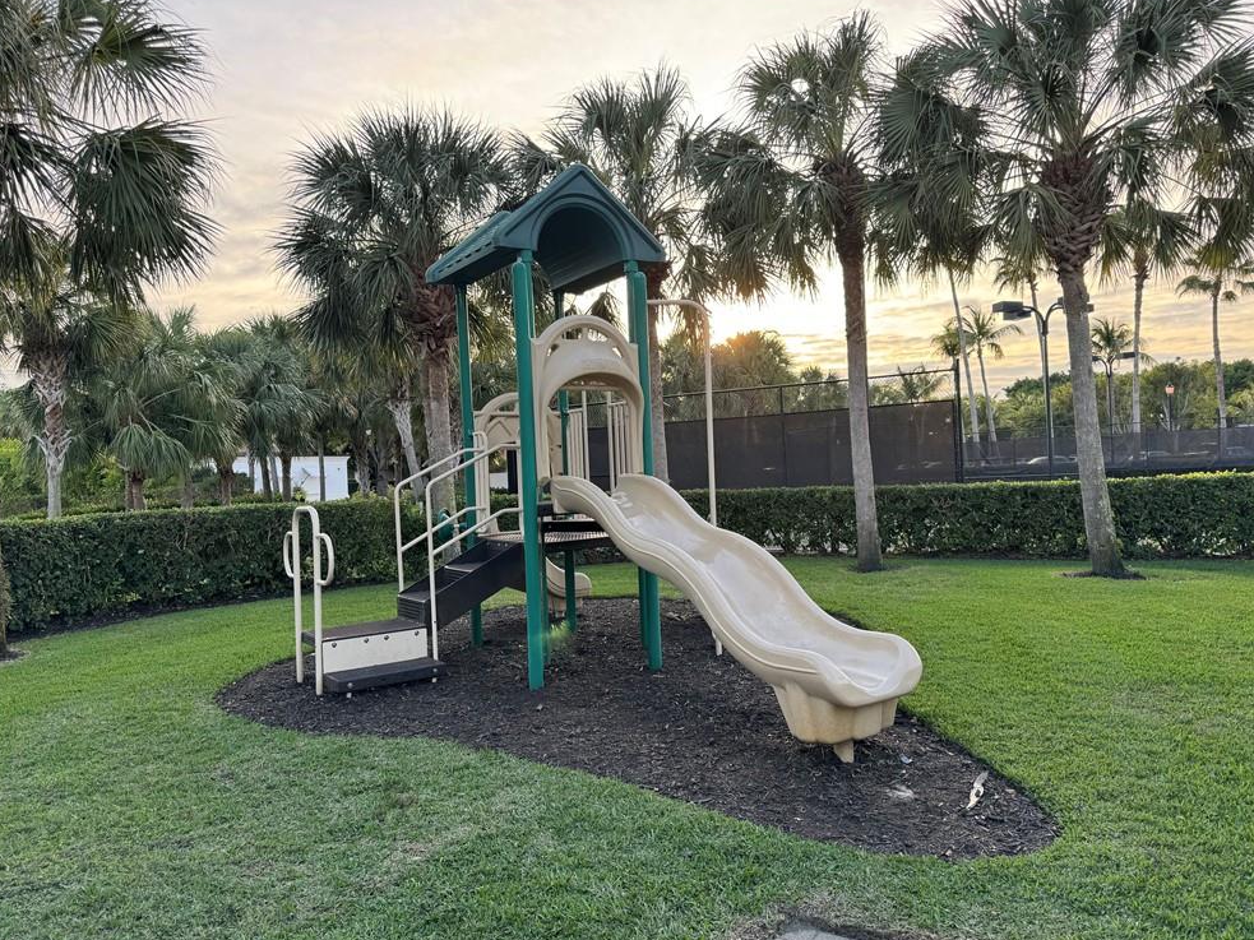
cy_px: 478
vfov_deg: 54.9
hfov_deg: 69.4
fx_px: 906
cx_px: 643
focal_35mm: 25
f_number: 1.78
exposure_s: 1/390
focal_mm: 6.86
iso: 80
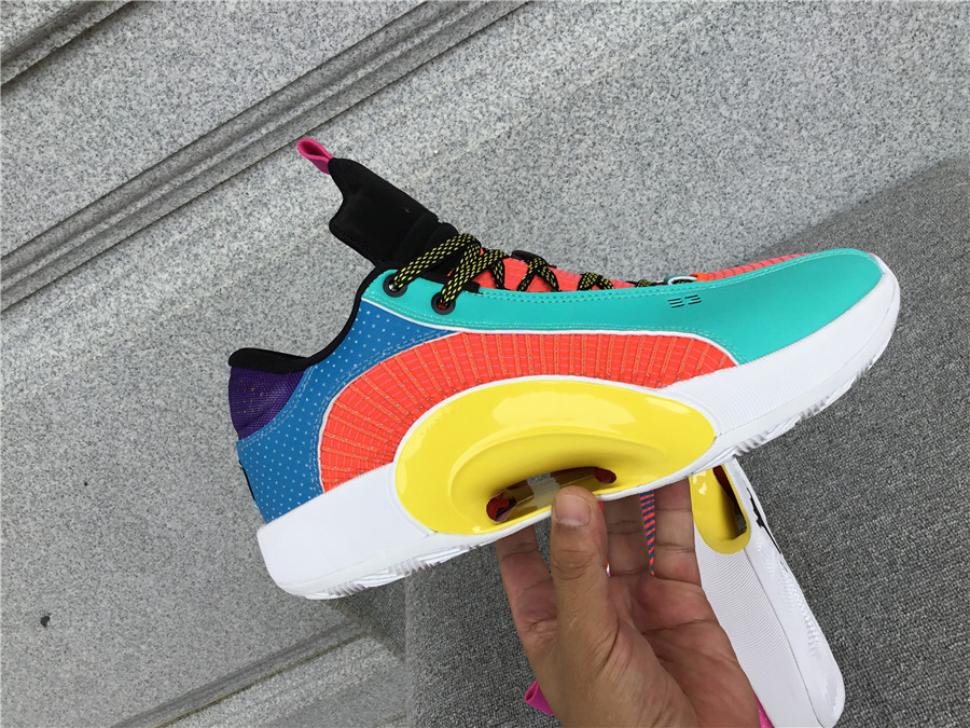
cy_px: 364
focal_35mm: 31
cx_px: 485
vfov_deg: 45.4
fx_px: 869
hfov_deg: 58.4
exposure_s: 1/515
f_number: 2.4
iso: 25
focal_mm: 3.3
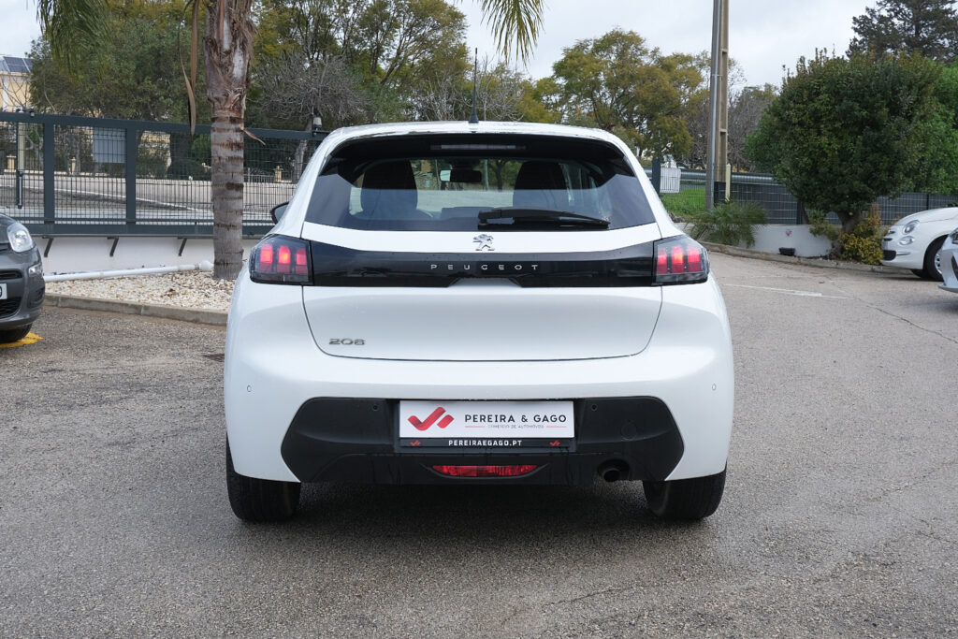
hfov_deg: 53.1
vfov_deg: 36.9
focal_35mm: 36
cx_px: 479
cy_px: 320
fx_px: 958
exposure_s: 1/100
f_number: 9
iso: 160
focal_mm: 24.2
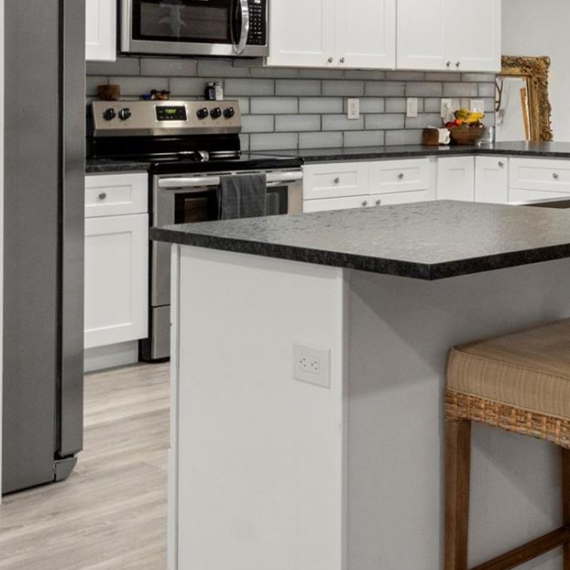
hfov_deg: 25.5
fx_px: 1099
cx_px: 718
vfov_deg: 28.5
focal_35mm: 59
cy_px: 125
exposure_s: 1/25
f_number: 8
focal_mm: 18
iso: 400
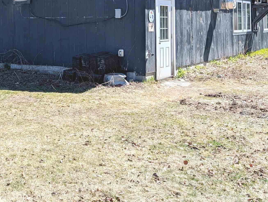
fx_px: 434
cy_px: 14
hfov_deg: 32.6
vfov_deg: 25.2
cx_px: 29
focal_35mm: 56
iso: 18
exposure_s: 1/6579
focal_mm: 6.9
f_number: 1.68
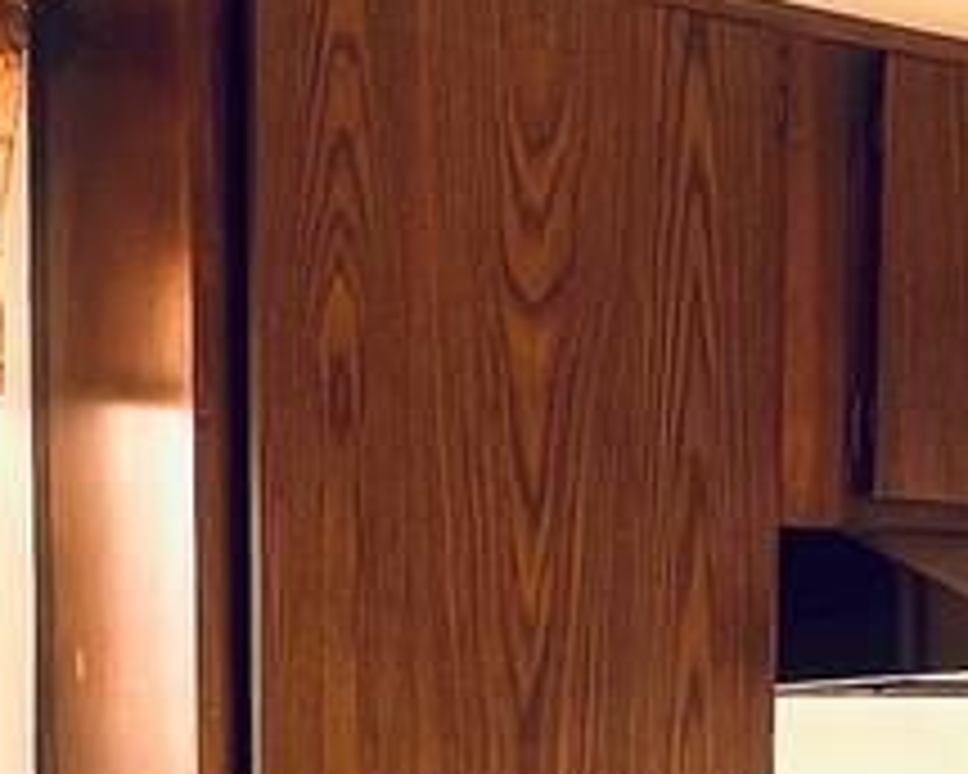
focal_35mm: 85
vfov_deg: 16.9
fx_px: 2435
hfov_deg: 22.4
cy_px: 1040
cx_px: 293
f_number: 1.8
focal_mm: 1.57
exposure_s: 1/99
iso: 32
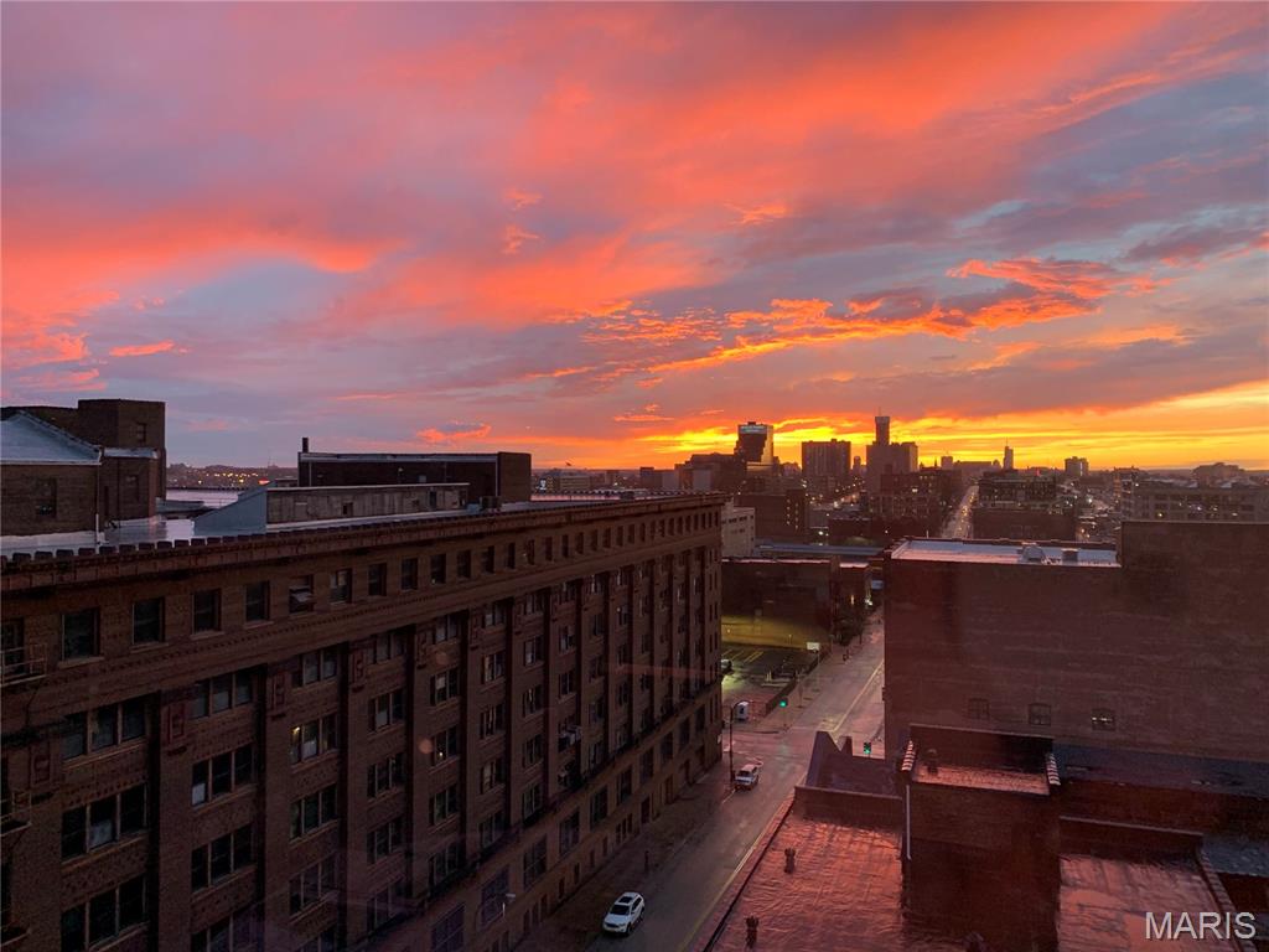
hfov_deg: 67.3
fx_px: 953
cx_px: 634
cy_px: 476
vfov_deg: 53.1
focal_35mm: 26
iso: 125
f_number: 1.8
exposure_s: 1/60
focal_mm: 4.25
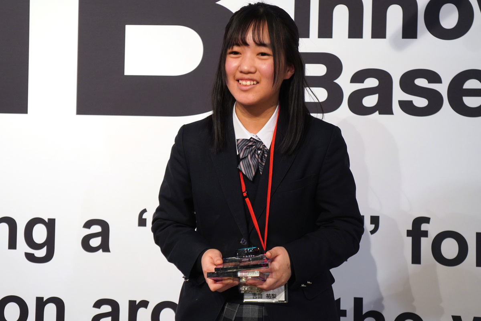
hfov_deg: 42.3
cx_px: 240
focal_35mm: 46
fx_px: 621
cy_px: 160
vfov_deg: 28.9
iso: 320
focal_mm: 31
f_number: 4
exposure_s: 1/50
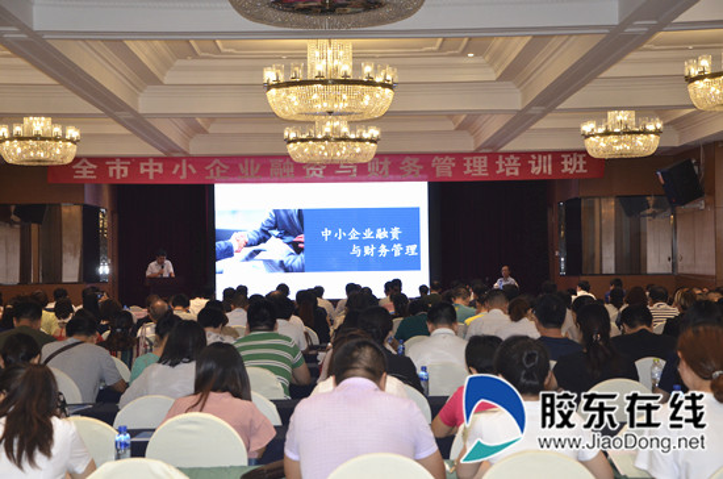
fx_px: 1352
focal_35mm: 68
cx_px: 362
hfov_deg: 29.9
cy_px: 240
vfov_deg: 20.1
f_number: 5.6
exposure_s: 1/160
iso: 1250
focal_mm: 45
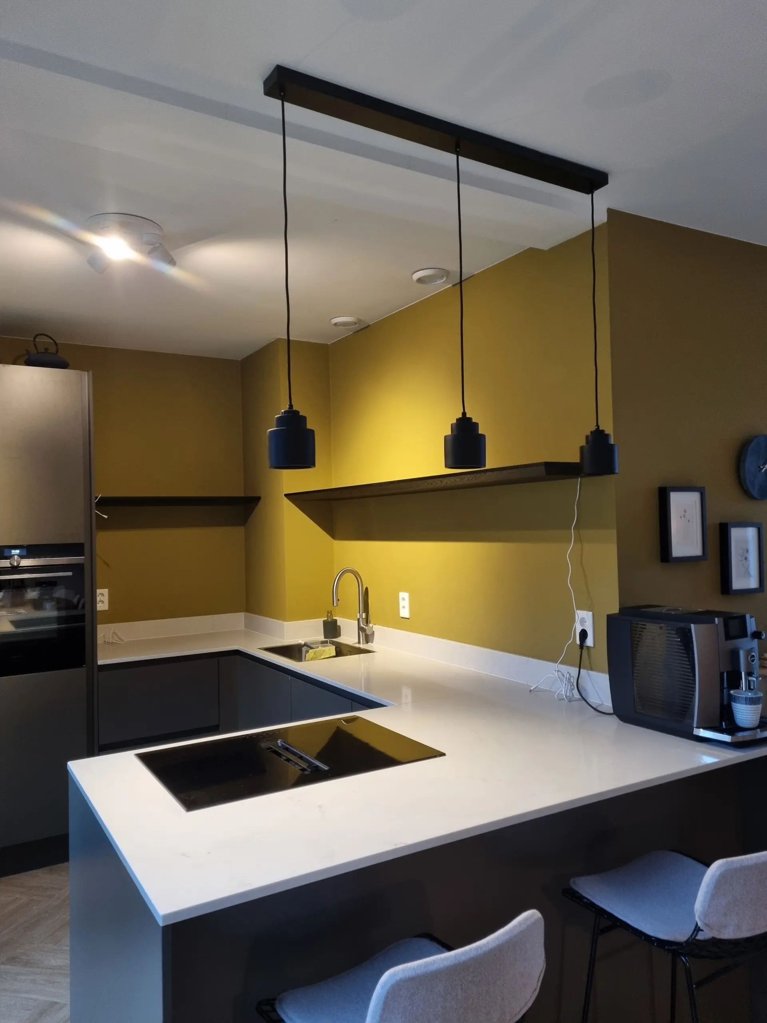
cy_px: 512
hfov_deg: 53.1
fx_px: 768
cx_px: 384
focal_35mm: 26
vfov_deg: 67.3
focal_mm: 5.4
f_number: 1.8
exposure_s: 1/40
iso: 500
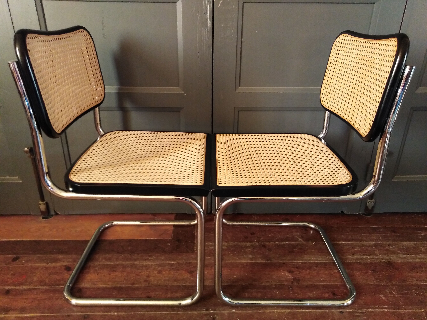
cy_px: 160
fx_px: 308
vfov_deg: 54.9
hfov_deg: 69.4
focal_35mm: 25
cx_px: 214
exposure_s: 1/20
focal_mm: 3.46
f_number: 2.2
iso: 652
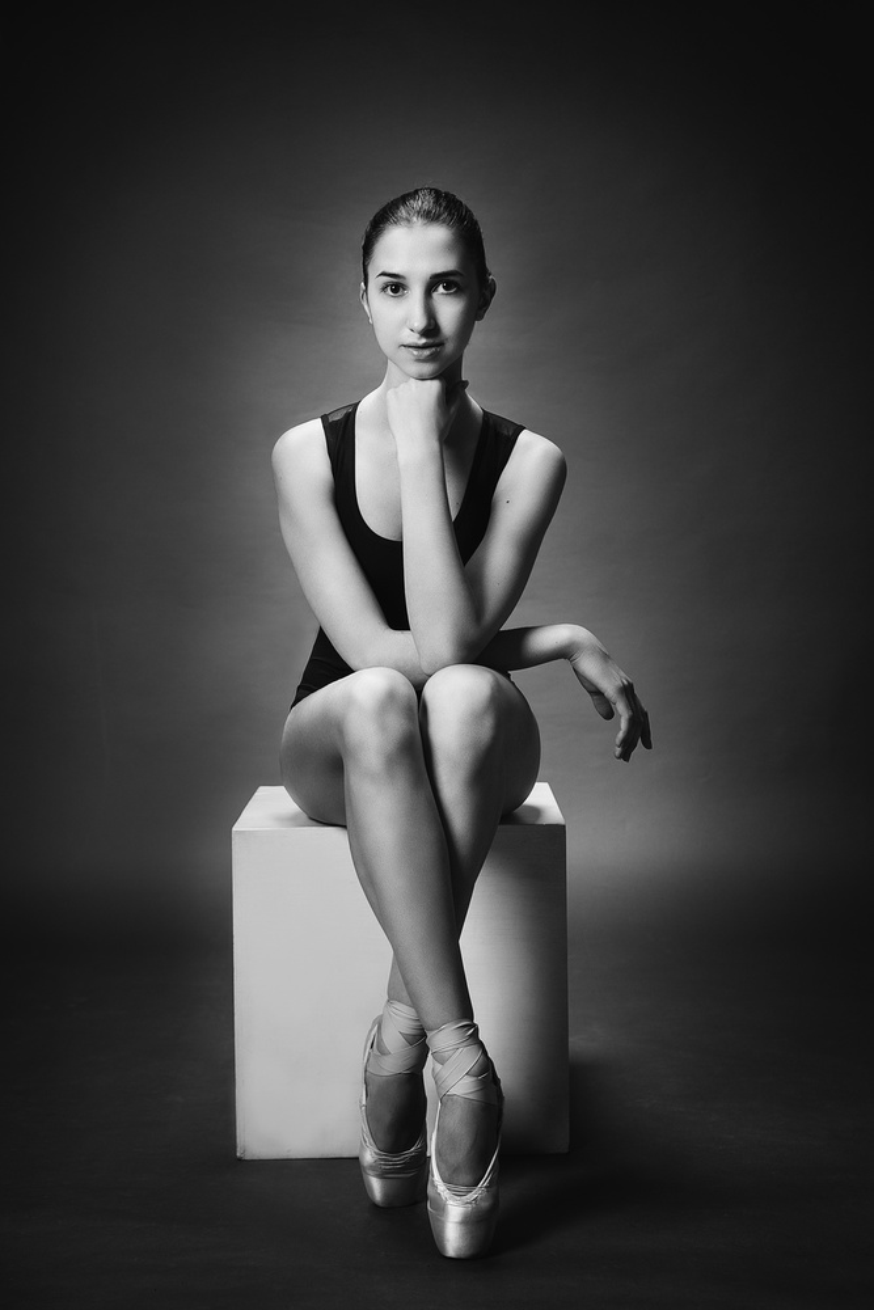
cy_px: 655
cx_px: 437
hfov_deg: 24.6
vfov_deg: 36.2
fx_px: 2002
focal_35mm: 55
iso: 100
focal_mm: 55
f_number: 4
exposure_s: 1/125
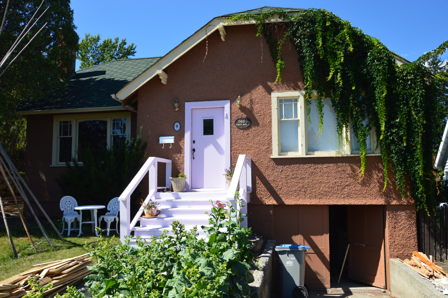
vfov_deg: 43.5
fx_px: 373
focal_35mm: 30
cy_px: 149
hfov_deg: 62.0
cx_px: 224
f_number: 9
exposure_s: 1/160
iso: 400
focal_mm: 20
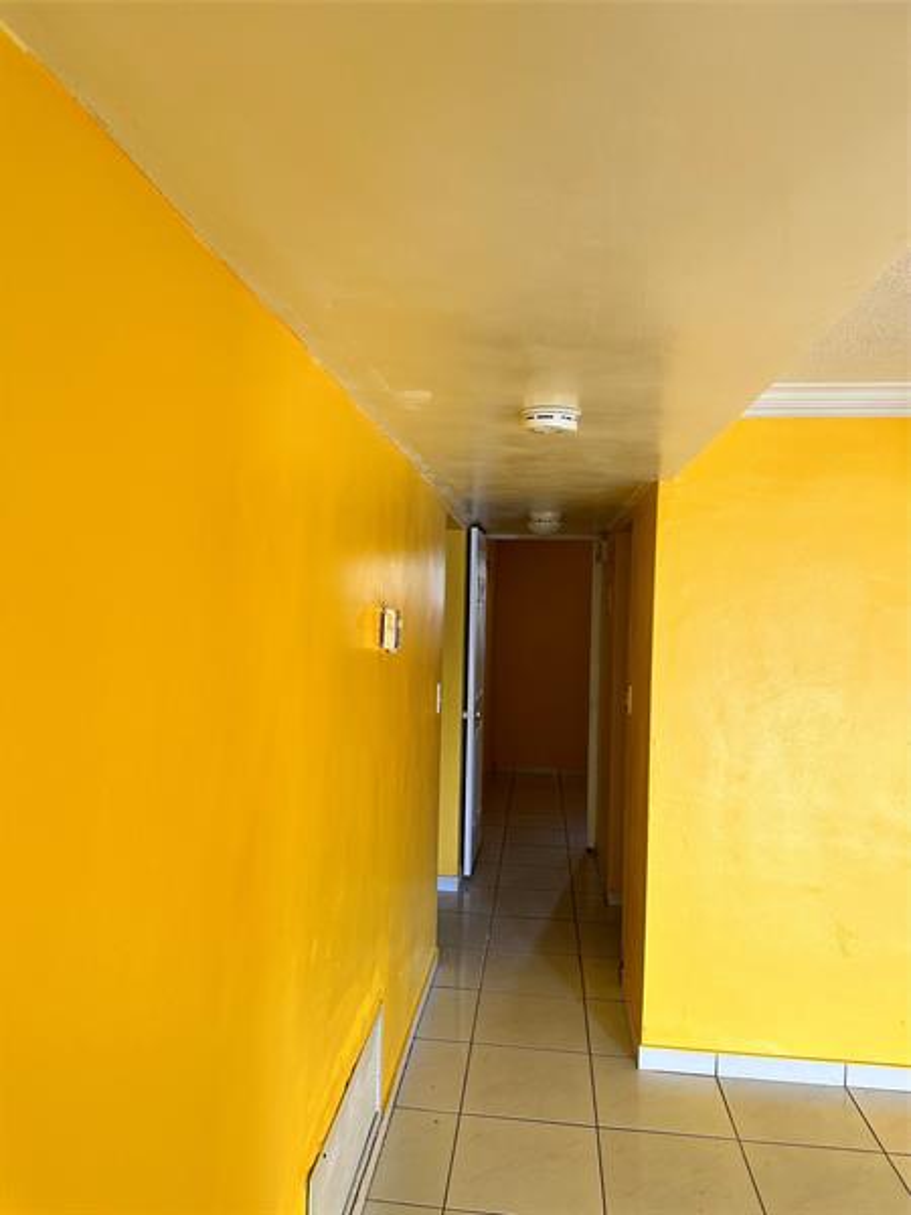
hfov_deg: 56.8
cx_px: 456
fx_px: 842
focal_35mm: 24
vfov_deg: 71.6
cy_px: 608
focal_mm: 6.86
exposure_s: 1/121
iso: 160
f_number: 1.78
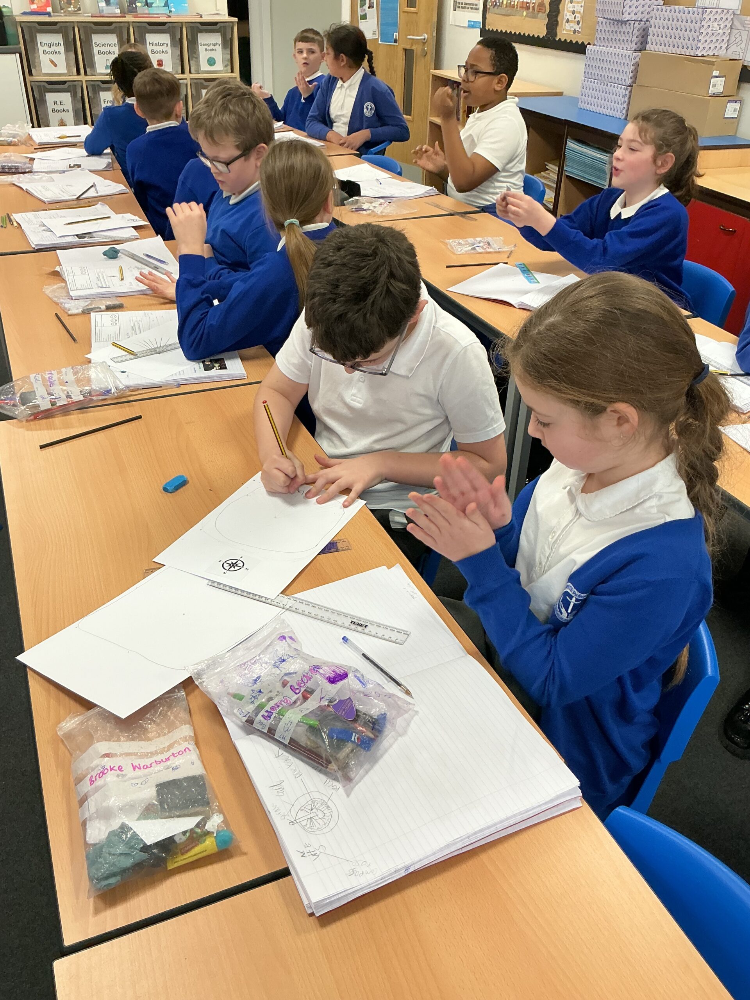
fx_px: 838
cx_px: 375
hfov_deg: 48.2
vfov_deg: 61.7
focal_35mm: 29
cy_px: 500
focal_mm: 3
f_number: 1.8
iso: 80
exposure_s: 1/60
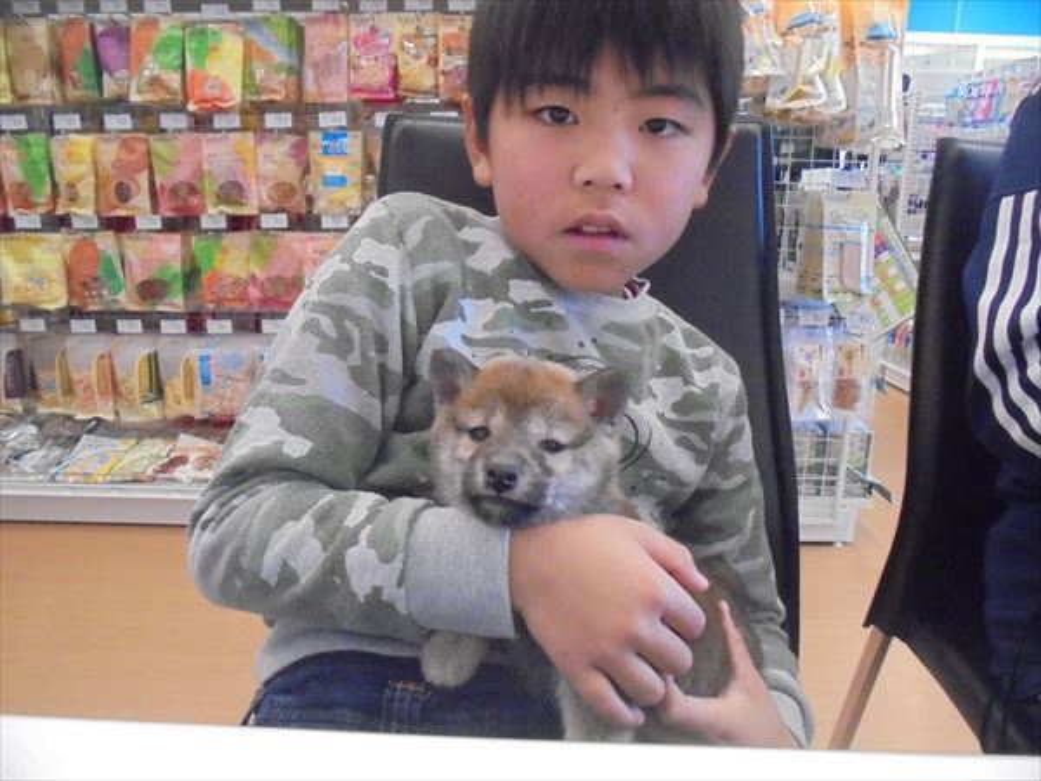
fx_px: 782
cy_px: 390
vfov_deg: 53.1
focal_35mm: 26
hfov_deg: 67.3
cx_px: 520
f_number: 3.5
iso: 800
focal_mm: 4.6
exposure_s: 1/80
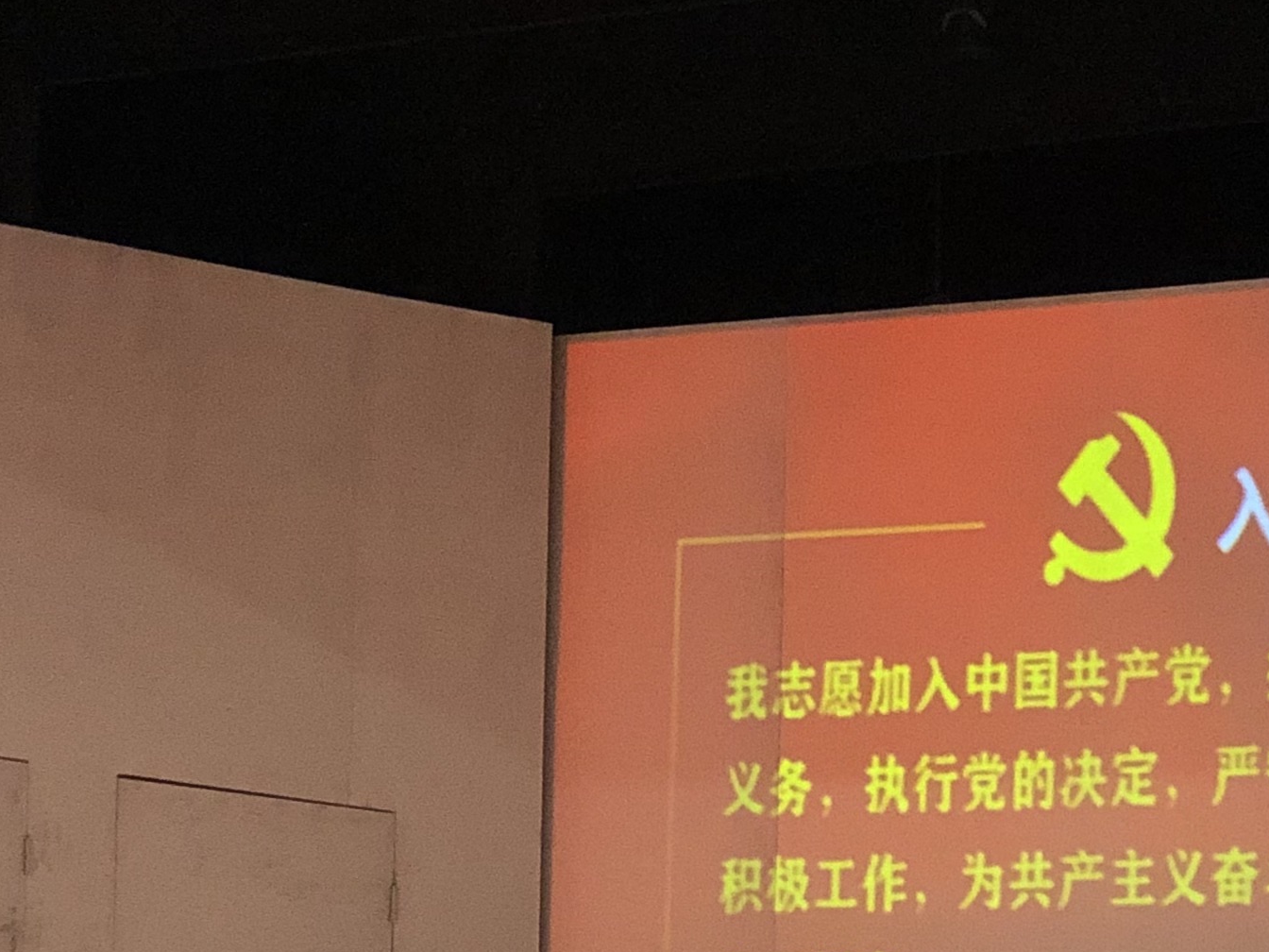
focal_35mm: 156
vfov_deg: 9.4
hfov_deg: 12.7
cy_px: 979
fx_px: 5719
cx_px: 660
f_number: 2.4
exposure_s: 1/9
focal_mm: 6
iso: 160
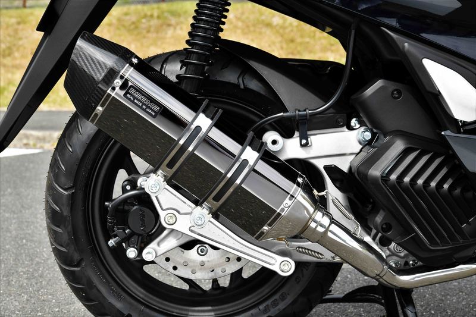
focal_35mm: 70
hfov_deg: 28.8
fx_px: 925
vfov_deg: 19.4
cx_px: 238
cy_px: 158
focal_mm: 70
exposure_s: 1/640
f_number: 13
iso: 1000
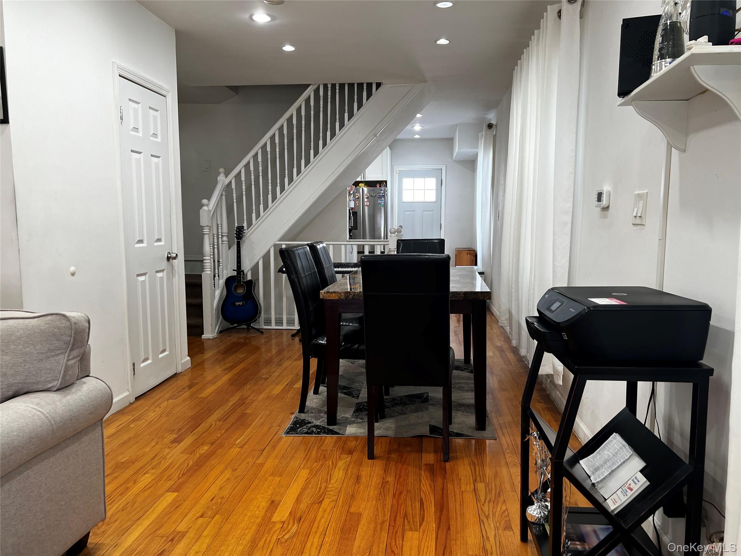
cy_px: 278
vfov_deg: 53.1
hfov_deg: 67.3
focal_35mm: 26
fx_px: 557
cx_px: 370
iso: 100
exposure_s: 1/120
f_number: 1.5
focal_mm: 5.7
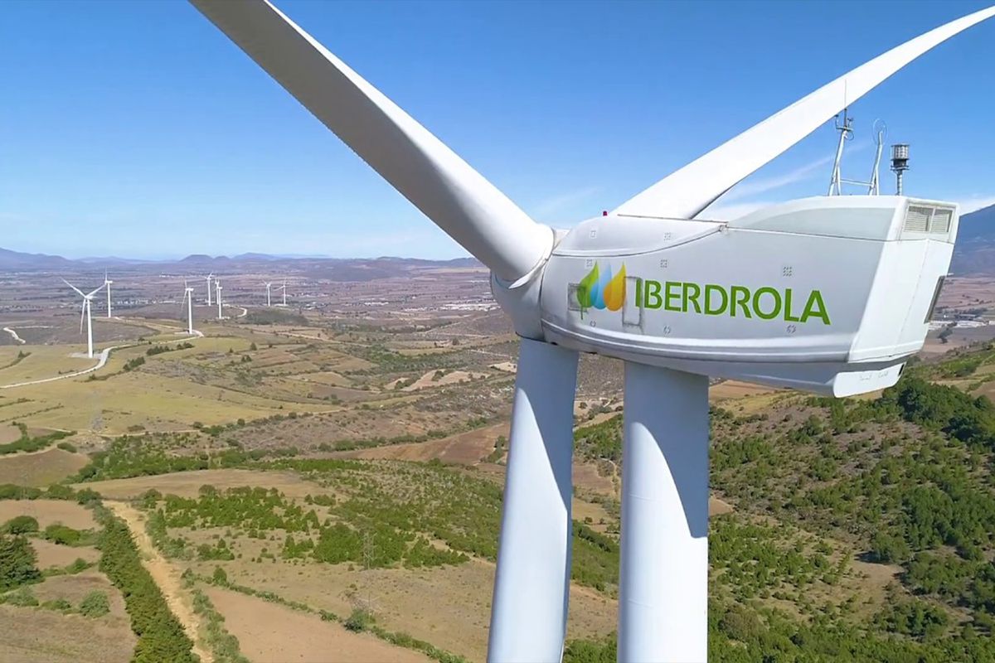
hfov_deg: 39.6
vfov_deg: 27.0
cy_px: 332
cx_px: 498
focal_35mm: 50
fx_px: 1382
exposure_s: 1/60
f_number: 1.8
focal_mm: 50
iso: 1250
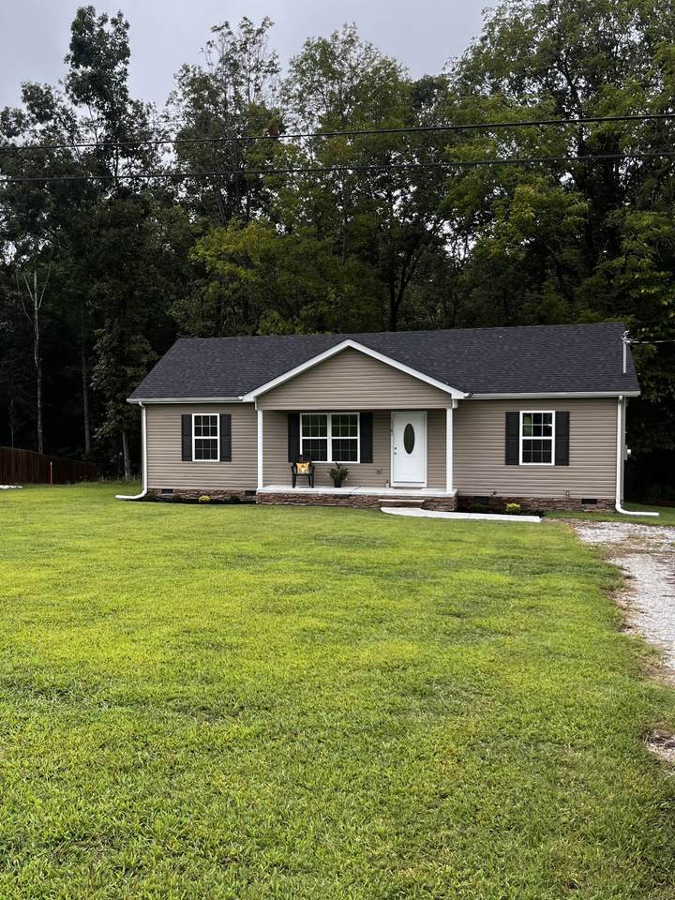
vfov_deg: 67.3
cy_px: 450
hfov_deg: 53.1
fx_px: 676
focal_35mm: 26
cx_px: 338
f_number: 1.6
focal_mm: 5.1
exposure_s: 1/577
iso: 50
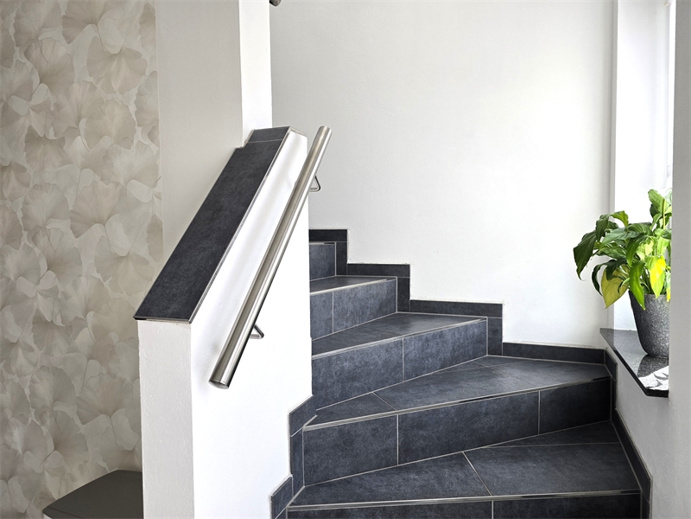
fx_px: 459
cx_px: 346
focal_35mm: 23
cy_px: 260
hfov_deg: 73.9
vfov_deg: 58.9
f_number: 1.7
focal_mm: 6.3
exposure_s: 1/180
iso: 64
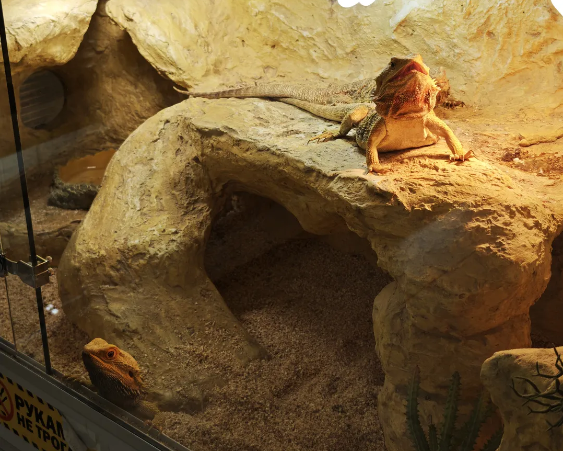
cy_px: 210
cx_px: 282
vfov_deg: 25.4
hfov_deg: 31.5
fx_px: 1000
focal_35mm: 60
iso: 50
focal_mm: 6.55
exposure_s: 1/100
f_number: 1.62
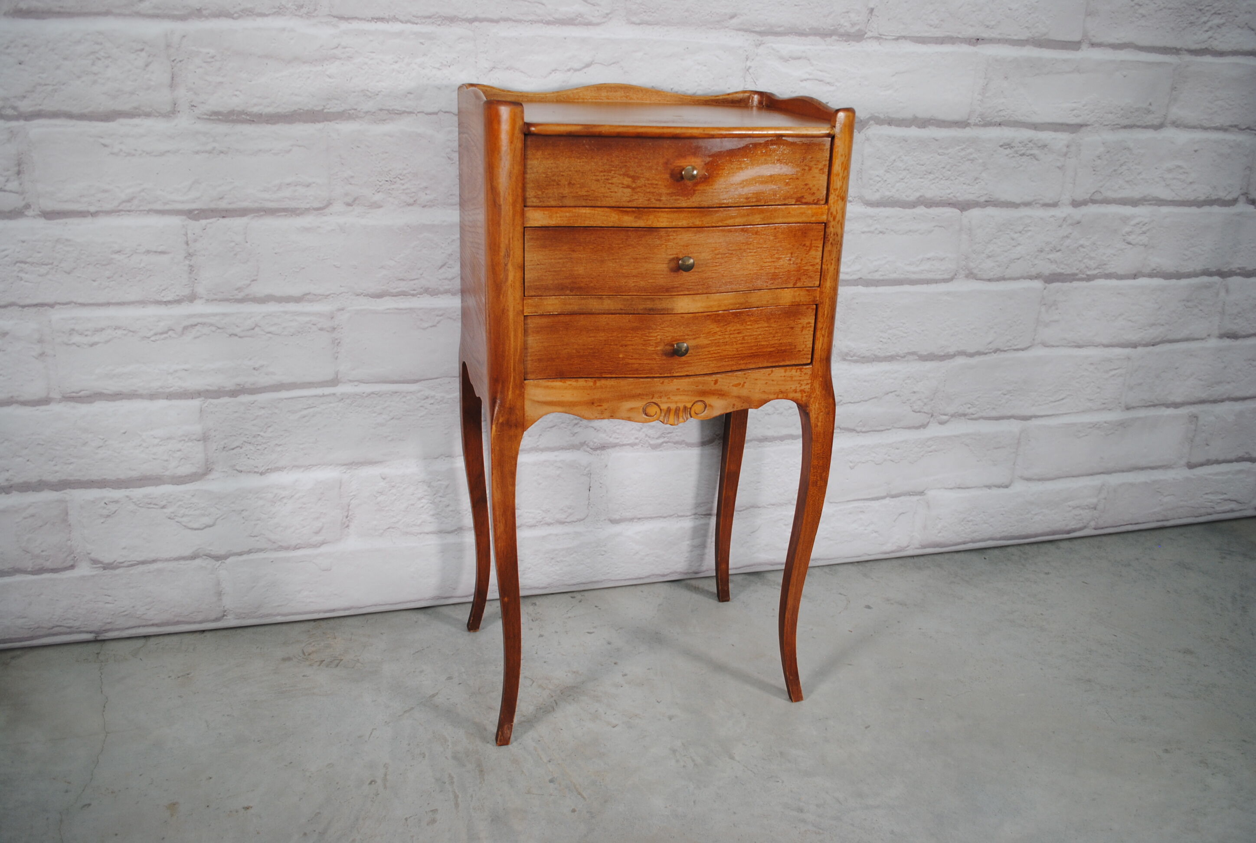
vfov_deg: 43.8
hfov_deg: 61.8
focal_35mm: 30
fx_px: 1049
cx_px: 628
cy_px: 422
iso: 200
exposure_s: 1/80
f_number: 4.5
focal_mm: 20
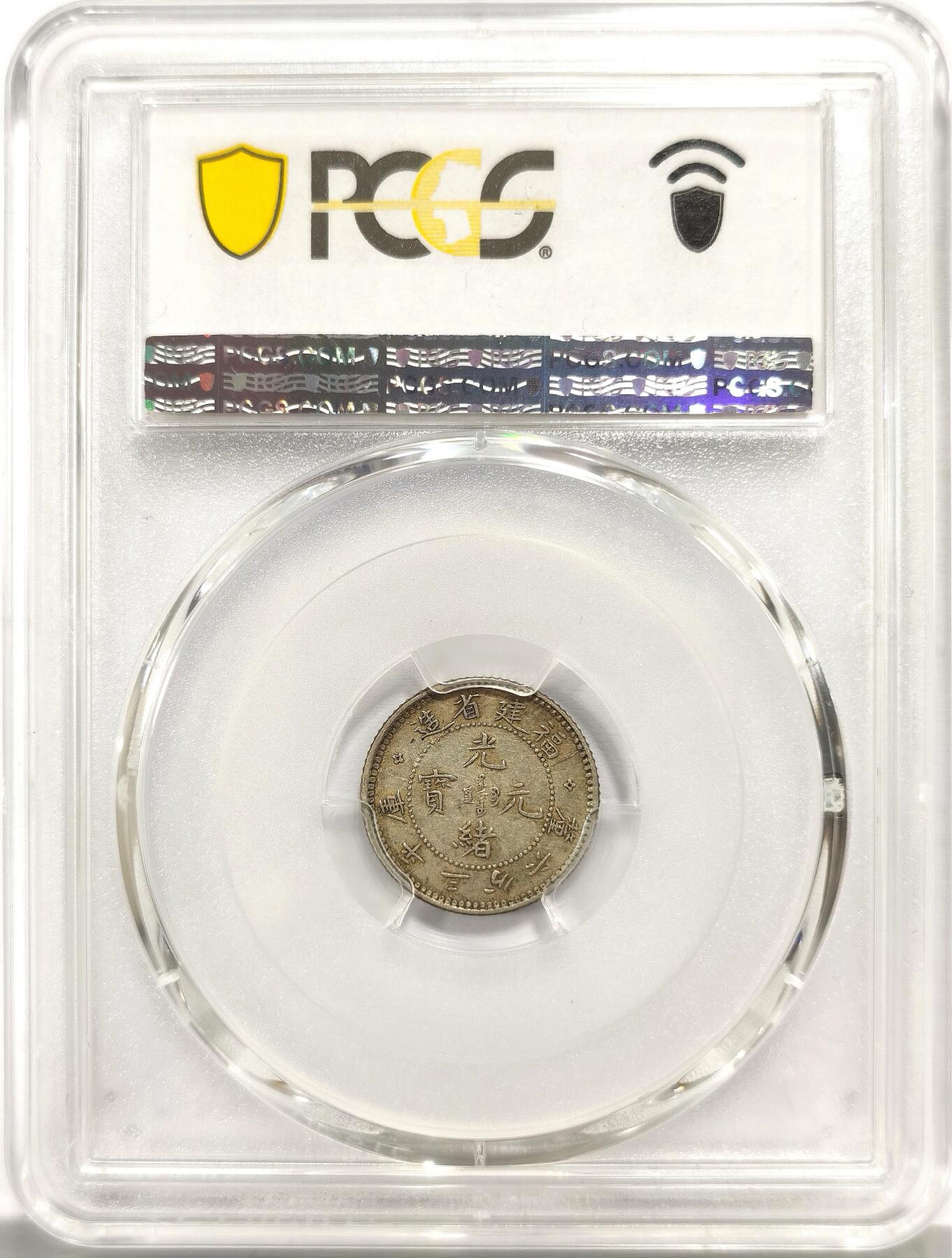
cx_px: 476
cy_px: 629
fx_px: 1969
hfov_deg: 27.2
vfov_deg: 35.4
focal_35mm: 54
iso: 100
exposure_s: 1/100
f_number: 16
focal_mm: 5.56
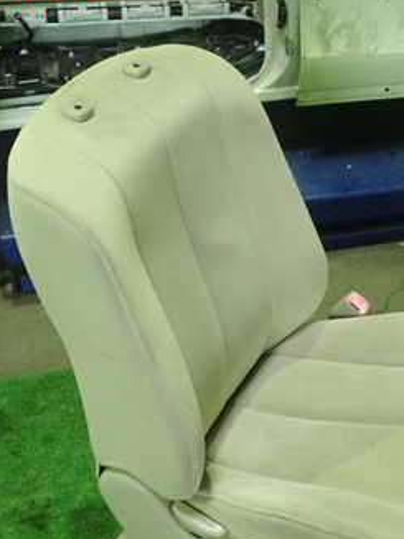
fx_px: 856
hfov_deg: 26.2
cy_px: 338
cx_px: 305
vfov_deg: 34.8
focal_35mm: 55
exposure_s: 1/80
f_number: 2.3
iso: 800
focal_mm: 5.5
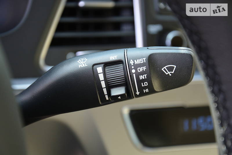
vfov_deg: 12.2
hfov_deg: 18.2
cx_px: 116
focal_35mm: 112
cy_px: 78
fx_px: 725
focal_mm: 75
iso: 720
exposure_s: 1/60
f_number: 5.3
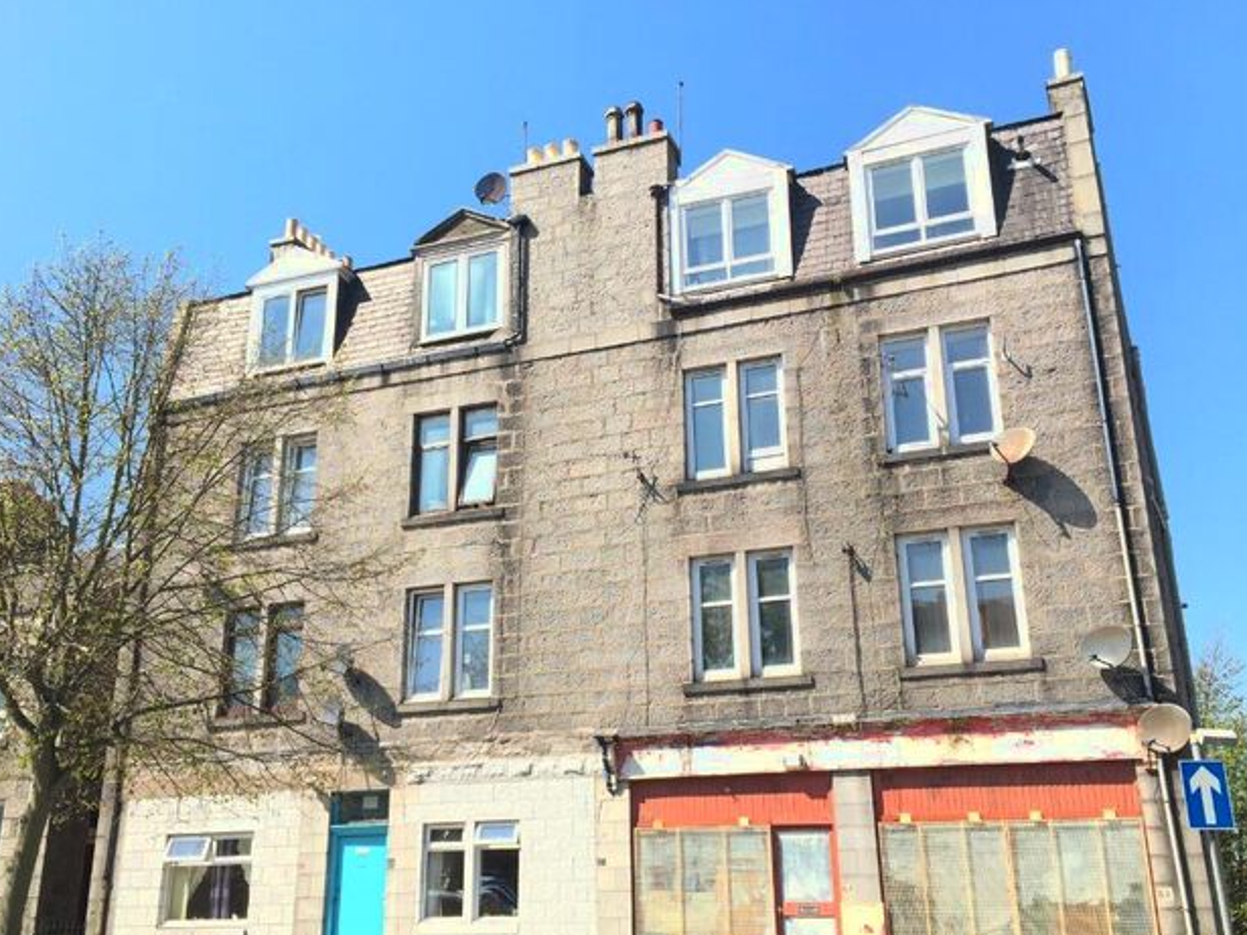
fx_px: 1189
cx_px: 598
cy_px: 524
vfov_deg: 42.9
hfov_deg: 55.3
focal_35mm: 33
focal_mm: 4.15
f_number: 2.2
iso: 32
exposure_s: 1/942
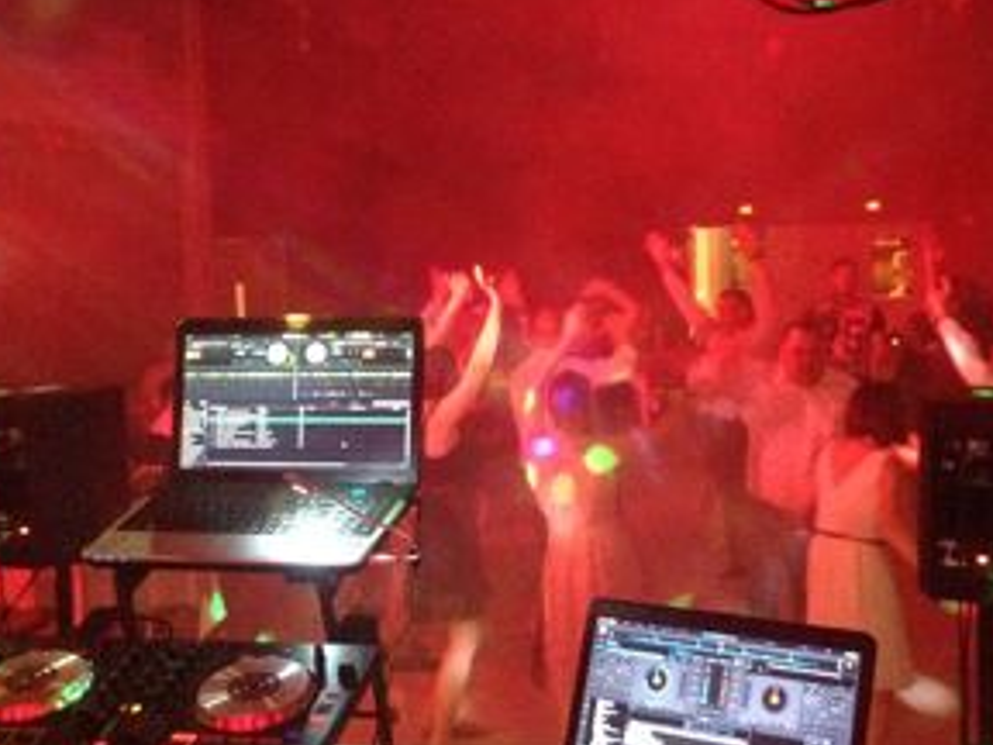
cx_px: 503
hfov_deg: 34.9
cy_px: 331
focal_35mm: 55
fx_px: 1578
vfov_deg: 26.5
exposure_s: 1/15
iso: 800
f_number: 2.4
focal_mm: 4.12
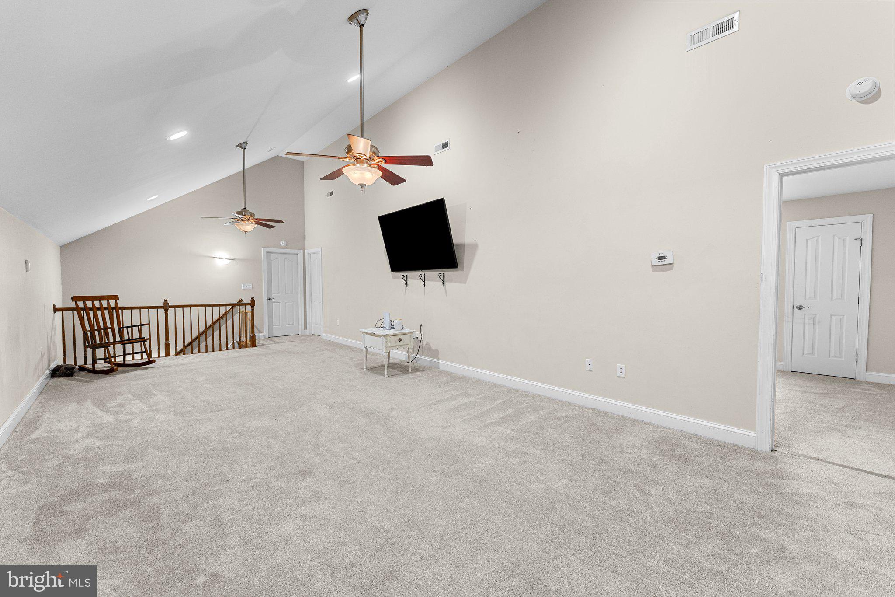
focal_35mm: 15
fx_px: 363
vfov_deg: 78.8
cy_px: 298
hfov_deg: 101.9
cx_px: 448
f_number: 7.1
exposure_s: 1/8
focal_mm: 14.6
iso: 1250
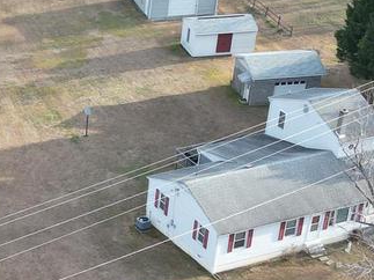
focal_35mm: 107
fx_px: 1156
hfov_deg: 17.4
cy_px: 267
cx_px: -87
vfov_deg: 13.7
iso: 100
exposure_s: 1/400
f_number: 1.7
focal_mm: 6.72
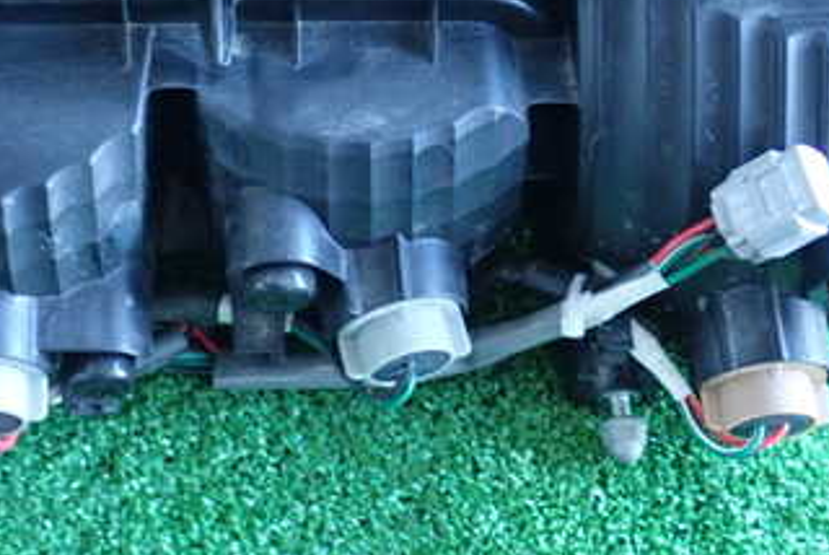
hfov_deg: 27.3
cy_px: 148
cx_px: 360
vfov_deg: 18.4
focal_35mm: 74
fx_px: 1706
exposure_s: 1/40
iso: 640
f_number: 2.7
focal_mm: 6.86
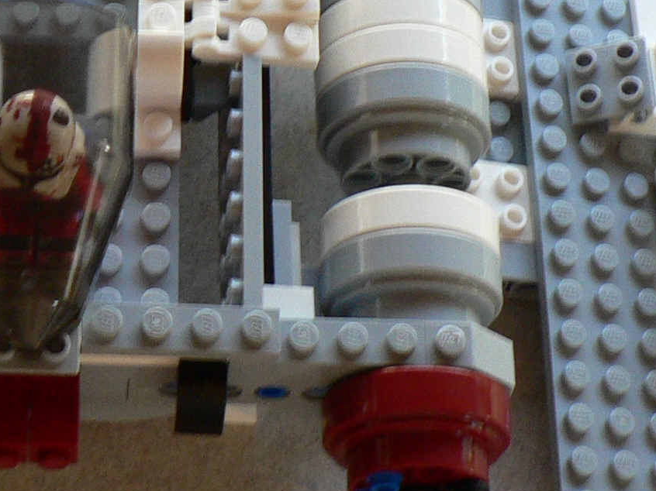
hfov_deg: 17.8
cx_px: 95
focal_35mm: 109
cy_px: -63
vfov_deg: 13.3
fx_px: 2065
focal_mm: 6
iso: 150
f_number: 2.8
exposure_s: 1/25
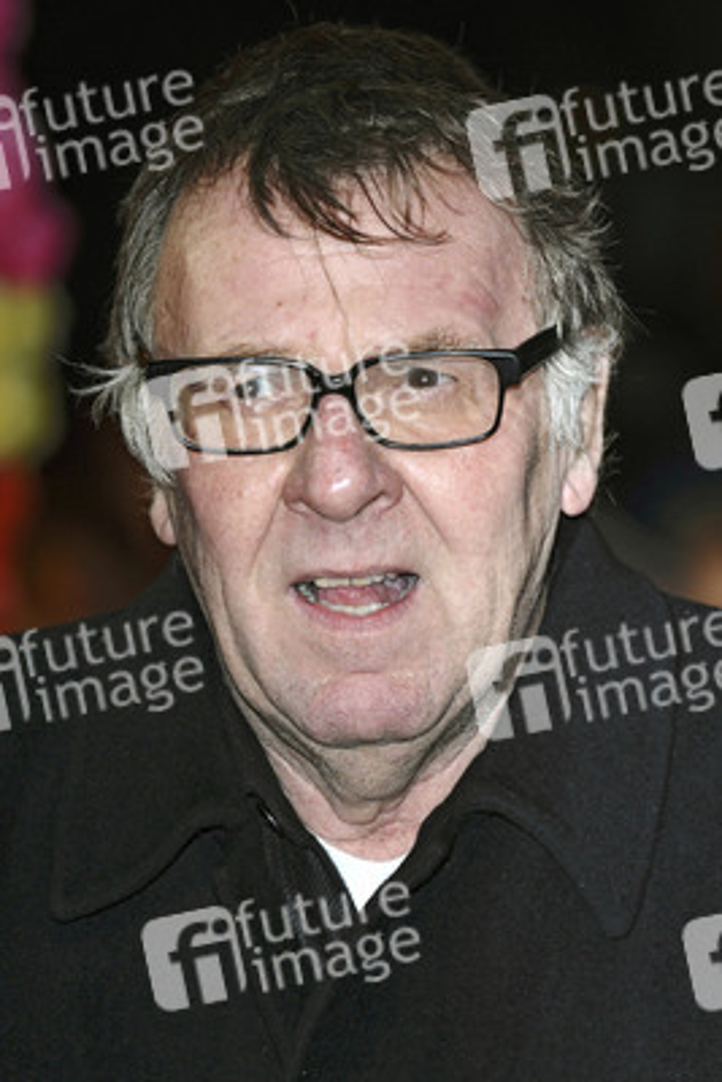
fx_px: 6537
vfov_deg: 9.5
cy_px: 541
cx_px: 361
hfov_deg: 6.3
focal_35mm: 218
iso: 320
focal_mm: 145
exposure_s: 1/200
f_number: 4.5
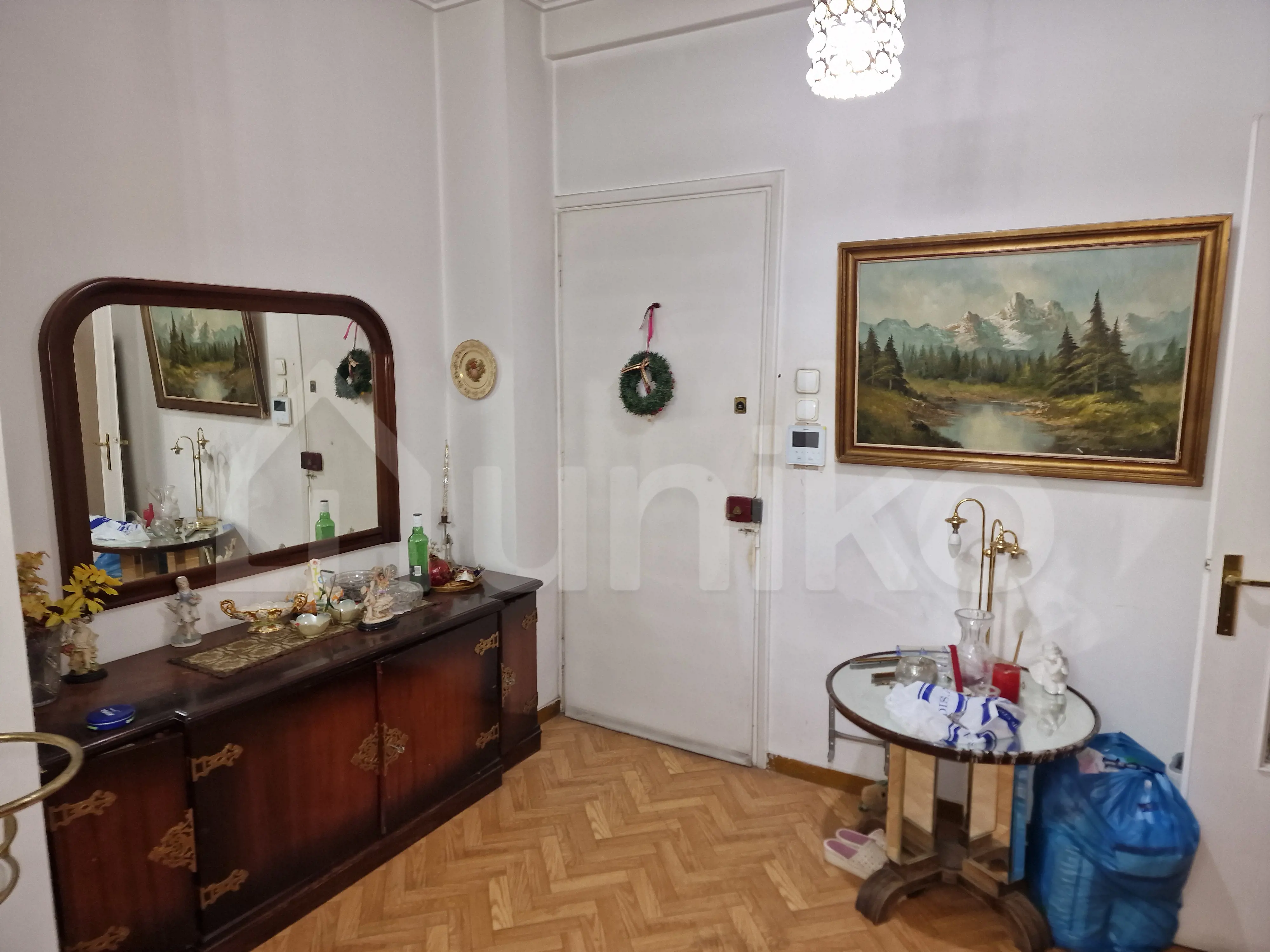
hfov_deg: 73.9
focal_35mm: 23
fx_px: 844
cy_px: 476
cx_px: 635
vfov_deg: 58.9
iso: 284
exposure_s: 1/25
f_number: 1.8
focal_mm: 6.4
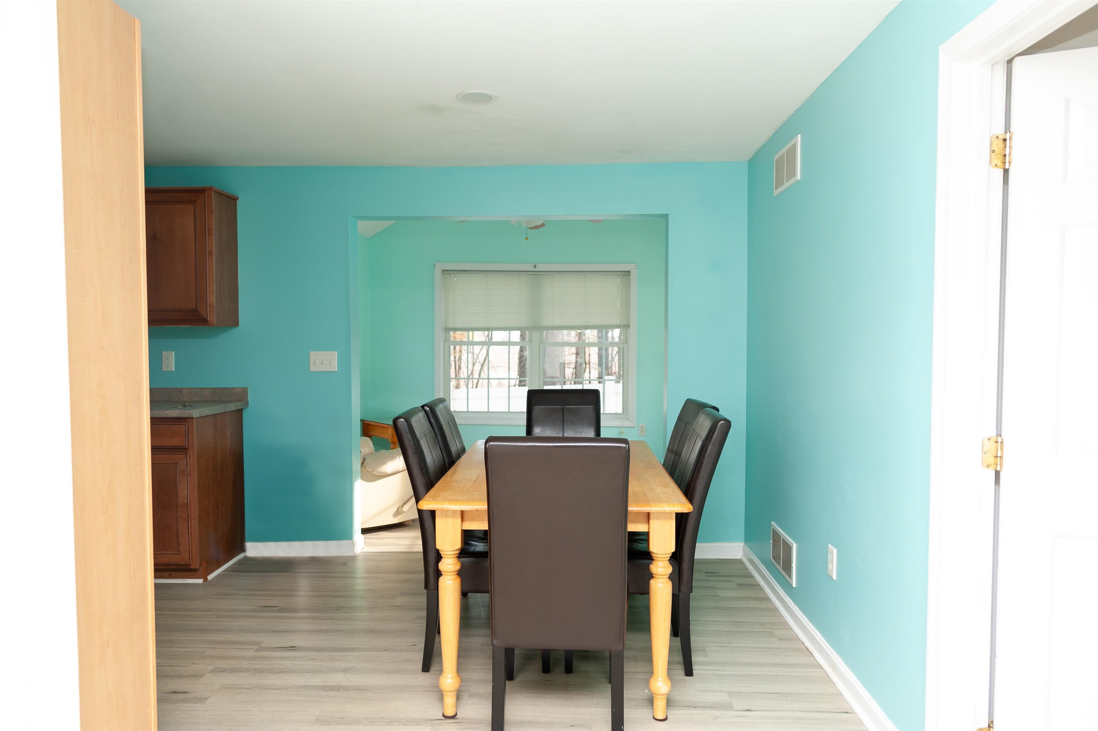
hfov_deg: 73.8
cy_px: 366
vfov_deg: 53.1
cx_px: 549
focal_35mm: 24
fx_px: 732
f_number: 3.5
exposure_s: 1/80
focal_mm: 24
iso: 250
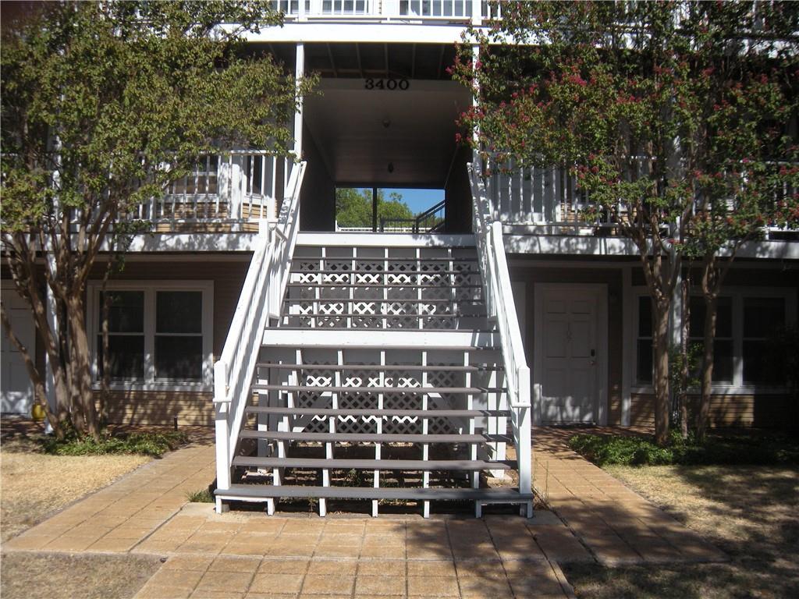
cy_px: 300
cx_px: 400
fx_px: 808
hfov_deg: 52.6
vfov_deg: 40.7
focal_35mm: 35
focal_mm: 5.9
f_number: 3.8
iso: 64
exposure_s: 1/850
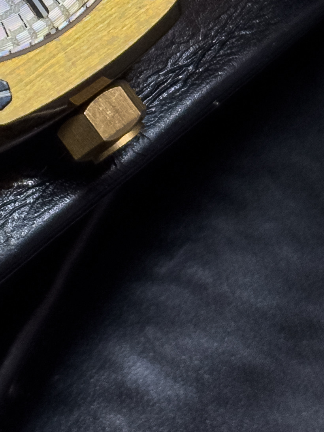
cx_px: -70
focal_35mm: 177
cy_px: -157
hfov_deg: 8.3
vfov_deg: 10.9
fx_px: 2208
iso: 64
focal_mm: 6.86
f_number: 1.8
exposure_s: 1/620
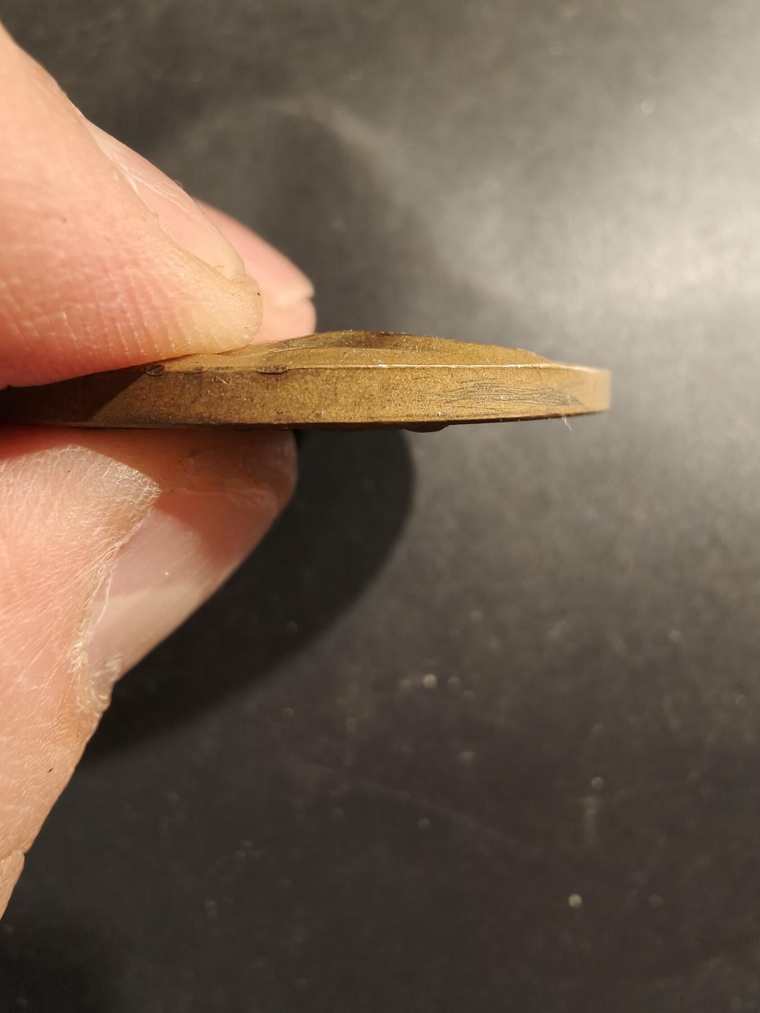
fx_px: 673
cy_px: 506
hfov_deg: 58.9
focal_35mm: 23
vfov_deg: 73.9
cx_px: 380
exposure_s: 1/65.9
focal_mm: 2.32
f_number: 2
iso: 200
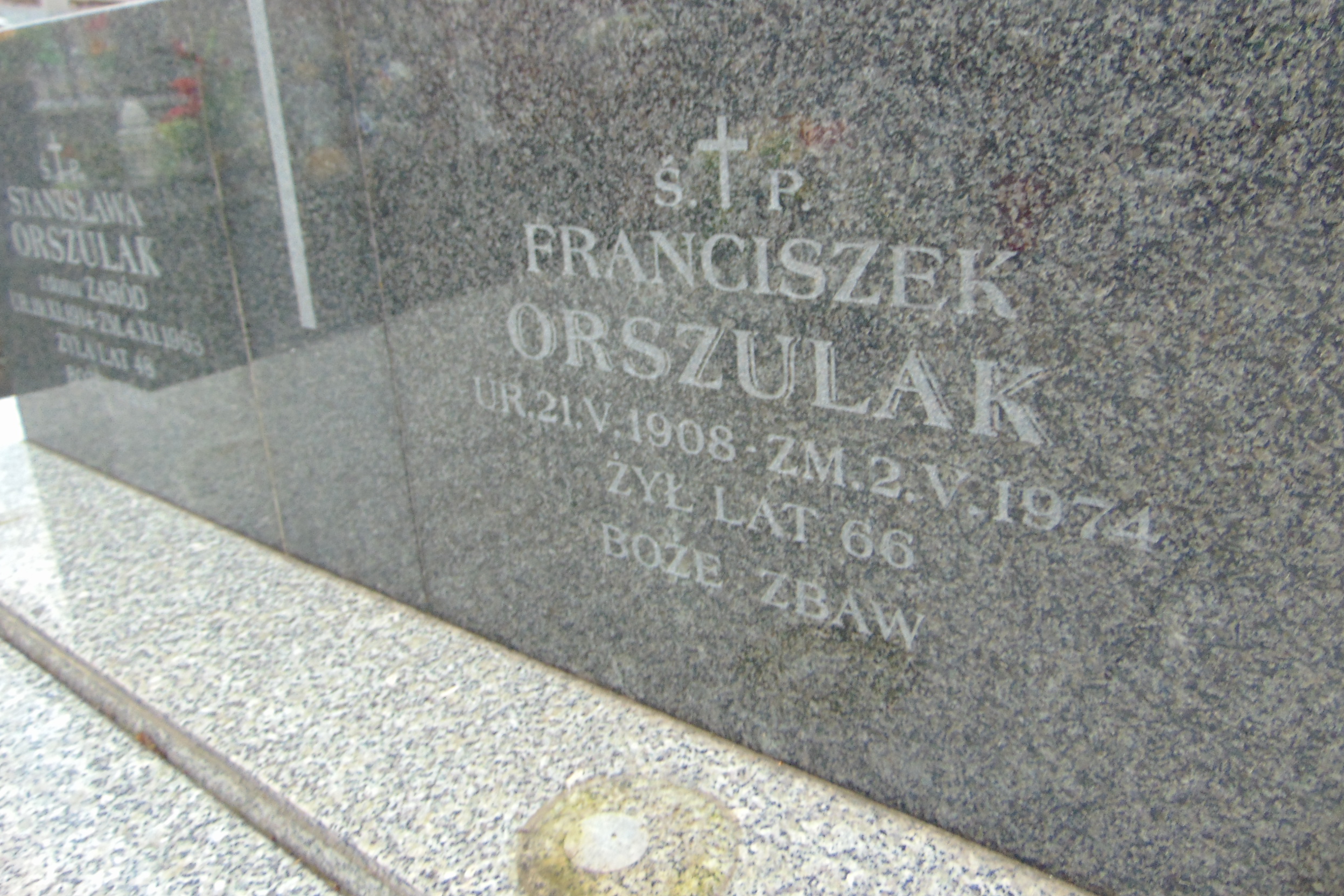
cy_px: 395
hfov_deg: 67.4
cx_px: 677
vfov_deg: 47.8
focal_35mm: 27
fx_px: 1008
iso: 80
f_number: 3
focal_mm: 4.5
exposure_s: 1/30
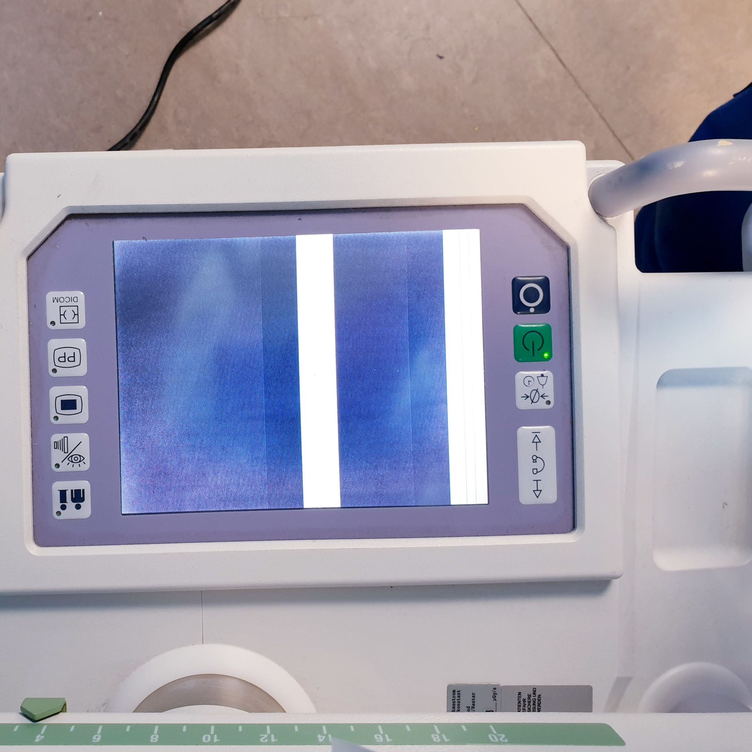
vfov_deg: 52.5
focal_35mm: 31
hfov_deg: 51.5
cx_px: 249
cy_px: 376
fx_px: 762
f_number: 2.4
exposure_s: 1/50
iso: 160
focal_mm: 4.3
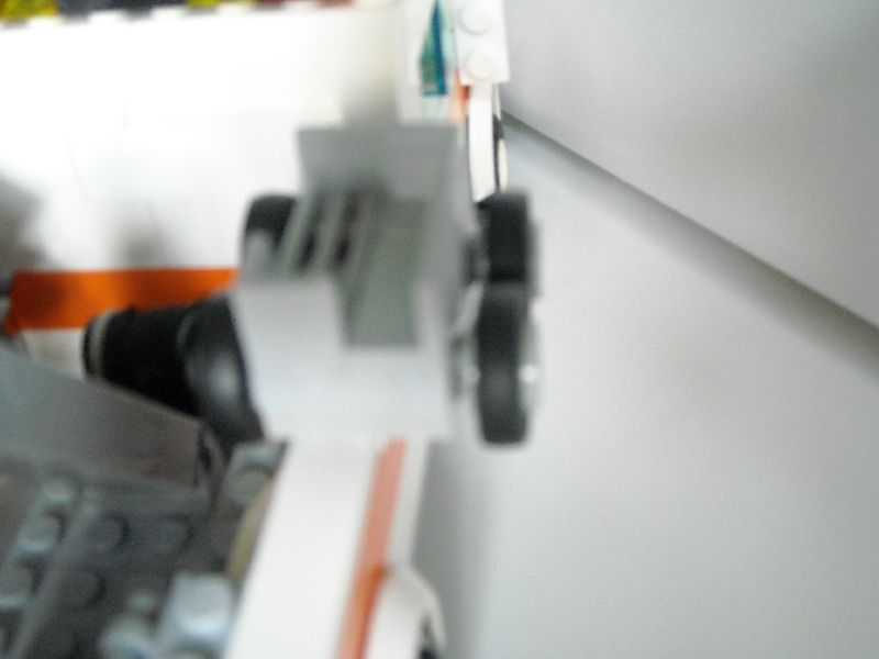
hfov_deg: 42.9
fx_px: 1117
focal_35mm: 44
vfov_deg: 32.9
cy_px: 330
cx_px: 440
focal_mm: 7.1
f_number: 3.1
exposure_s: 1/18
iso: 400
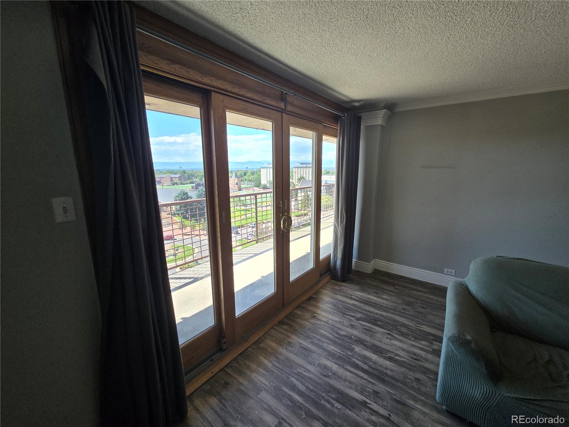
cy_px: 214
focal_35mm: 13
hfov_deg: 106.2
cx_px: 284
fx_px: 214
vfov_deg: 89.9
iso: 50
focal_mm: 2.2
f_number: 2.2
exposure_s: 1/161
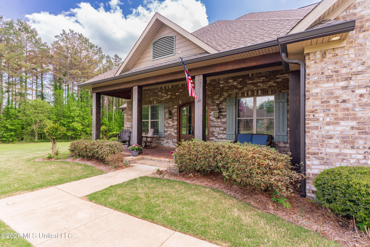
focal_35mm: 17
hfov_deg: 93.3
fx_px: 175
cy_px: 124
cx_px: 185
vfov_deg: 70.4
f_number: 6.3
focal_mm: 17
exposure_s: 1/250
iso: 500
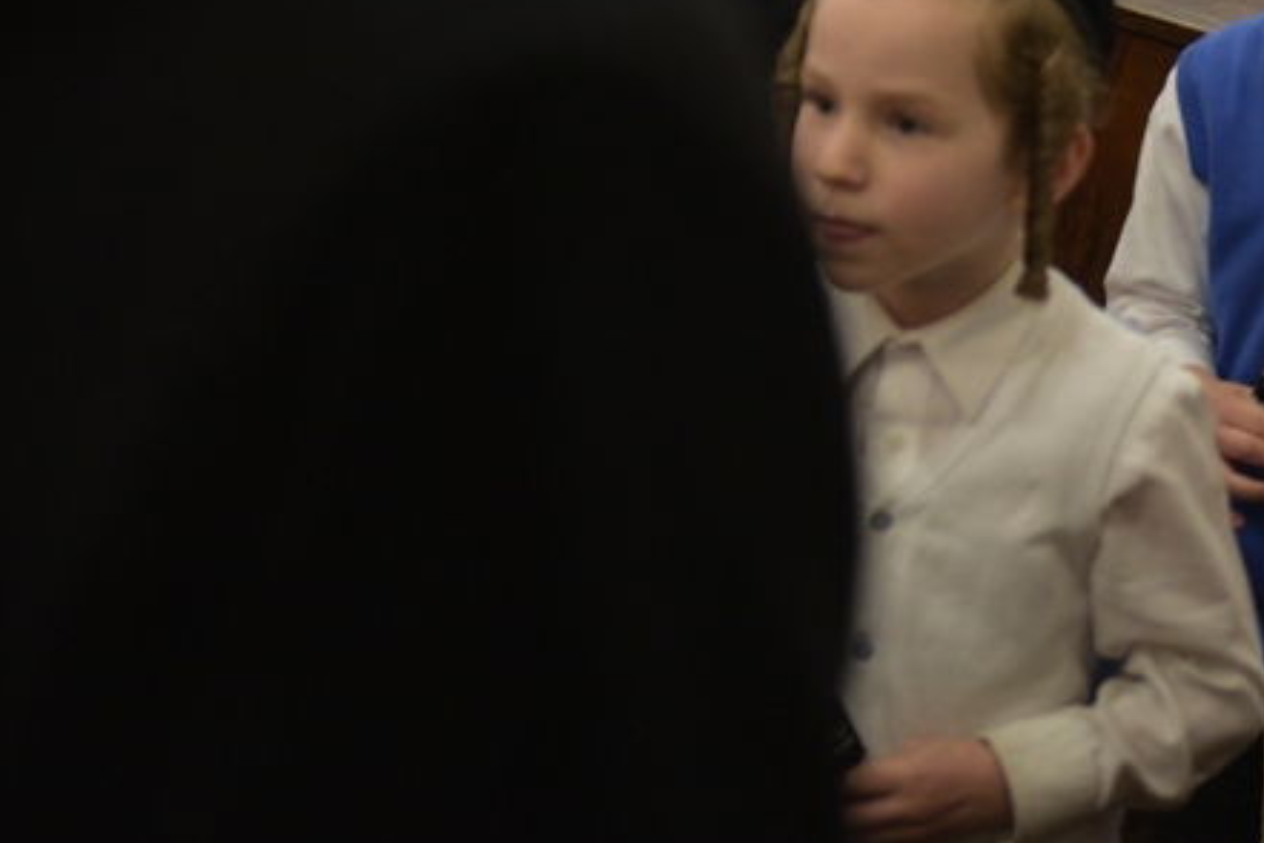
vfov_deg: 11.7
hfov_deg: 17.0
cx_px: 1453
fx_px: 4073
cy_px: 70
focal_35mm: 116
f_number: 2.8
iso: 800
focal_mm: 50
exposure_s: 1/125
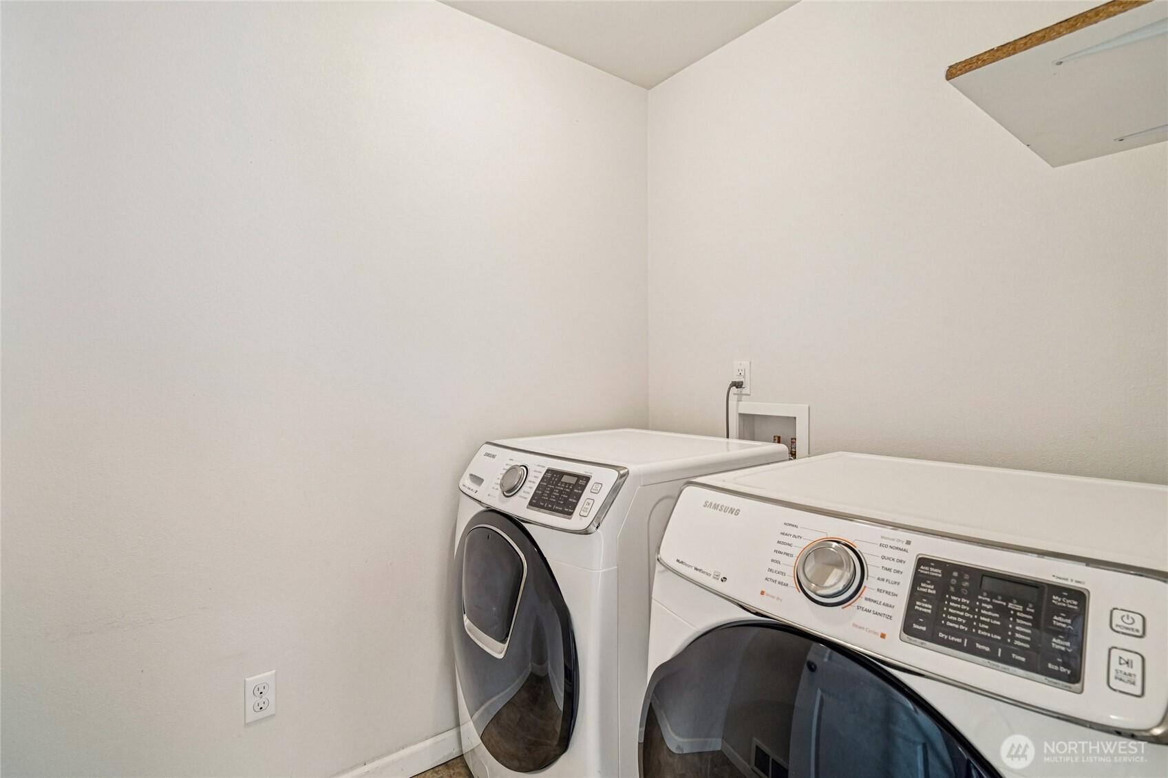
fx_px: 519
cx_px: 584
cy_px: 389
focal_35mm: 16
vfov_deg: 73.7
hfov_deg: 96.7
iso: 1600
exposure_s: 1/20
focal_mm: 16
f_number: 8
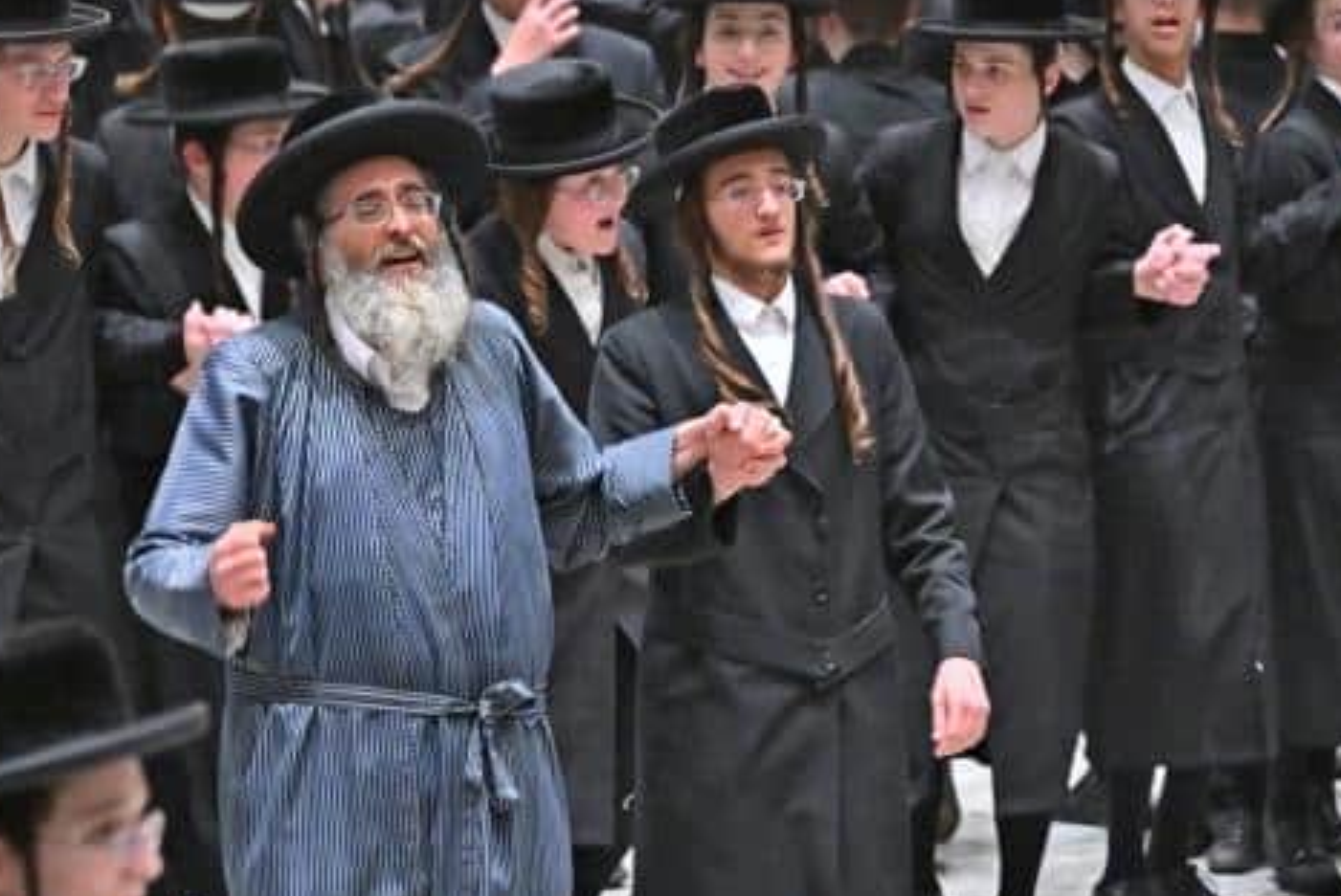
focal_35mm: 263
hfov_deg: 7.8
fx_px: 9802
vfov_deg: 5.2
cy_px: 309
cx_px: 646
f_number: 4
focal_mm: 120
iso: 1600
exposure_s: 1/160
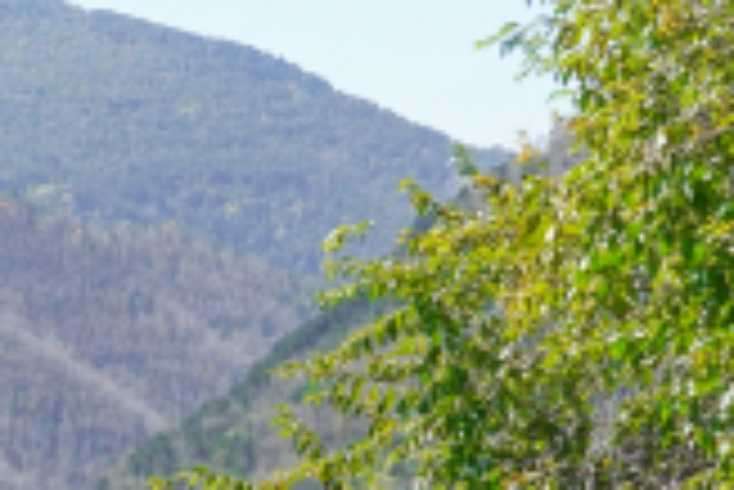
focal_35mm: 201
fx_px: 4102
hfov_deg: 8.8
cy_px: 695
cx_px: -1315
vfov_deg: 6.8
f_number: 9
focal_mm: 32
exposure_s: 1/800
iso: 640
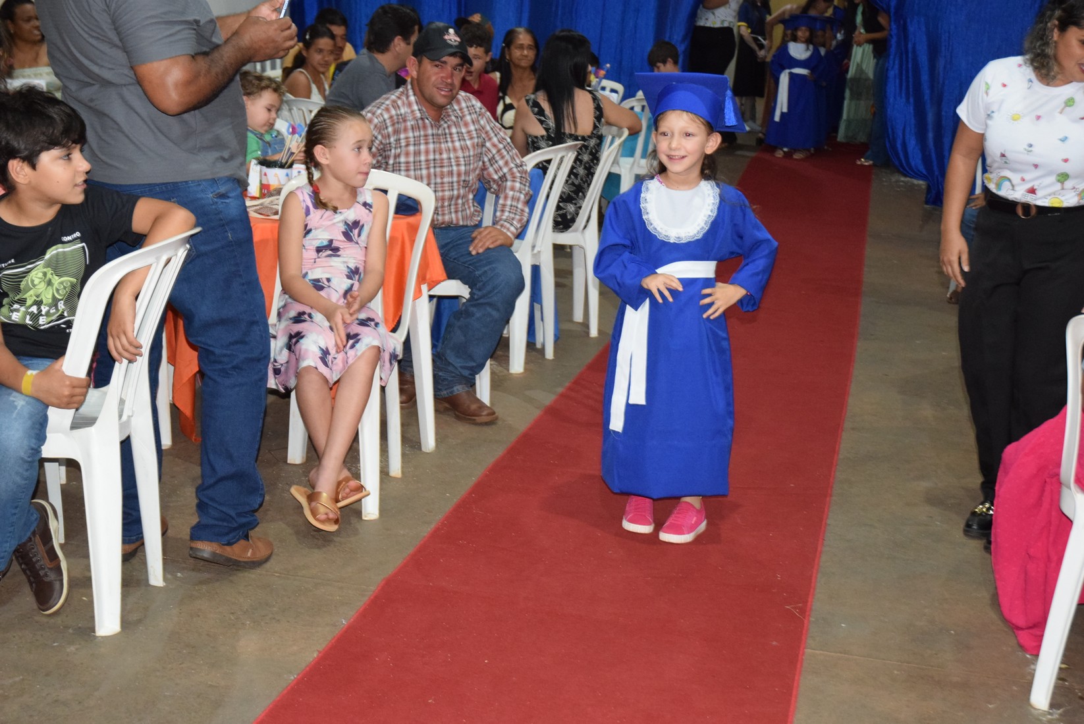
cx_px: 542
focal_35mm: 52
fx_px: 1582
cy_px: 362
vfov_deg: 25.8
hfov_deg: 37.8
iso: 2800
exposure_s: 1/60
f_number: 4.2
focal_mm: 35
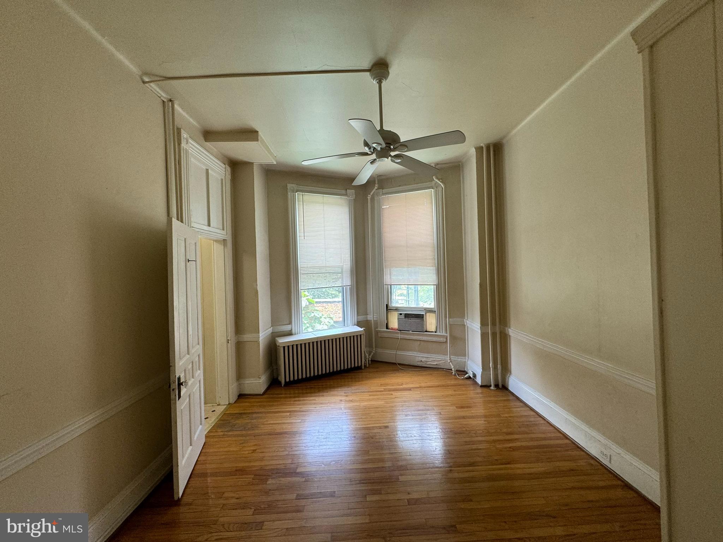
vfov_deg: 85.7
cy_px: 271
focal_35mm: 14
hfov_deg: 102.1
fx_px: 292
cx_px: 362
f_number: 2.2
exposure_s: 1/99
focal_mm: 2.22
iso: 100
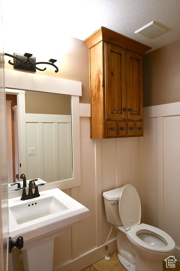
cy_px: 136
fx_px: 165
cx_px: 90
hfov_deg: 57.2
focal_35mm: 22
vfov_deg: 78.6
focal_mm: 15
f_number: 4
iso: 1250
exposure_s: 1/125
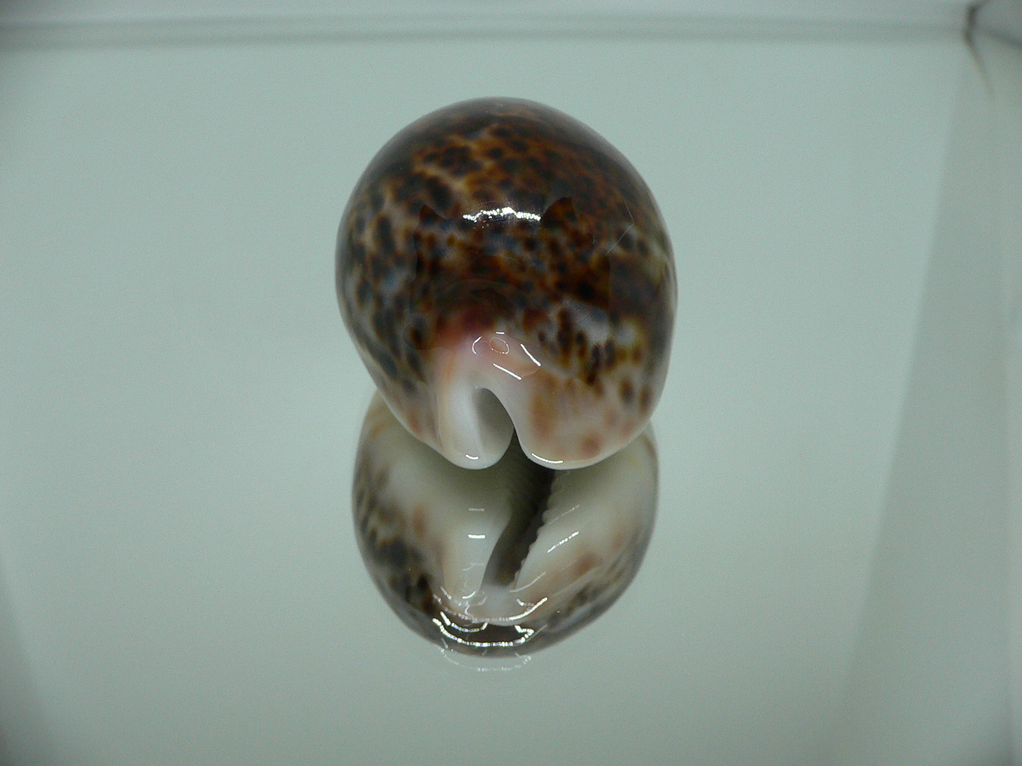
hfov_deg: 52.6
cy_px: 383
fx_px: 1033
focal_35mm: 35
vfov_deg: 40.7
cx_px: 511
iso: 150
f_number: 2.8
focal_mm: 4.6
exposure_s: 1/60
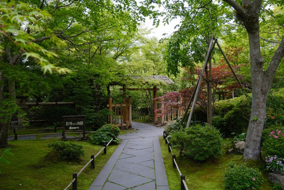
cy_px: 95
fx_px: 260
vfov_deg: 40.0
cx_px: 142
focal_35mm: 33
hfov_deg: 57.2
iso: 500
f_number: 4
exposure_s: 1/400
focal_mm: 22.3
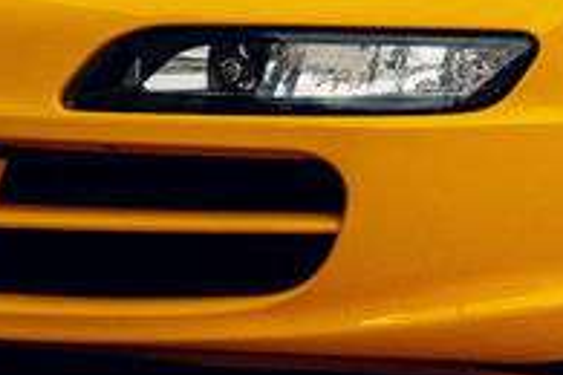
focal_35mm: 138
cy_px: -43
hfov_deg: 13.8
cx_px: 895
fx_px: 2158
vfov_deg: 9.8
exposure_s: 1/100
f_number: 3.5
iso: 100
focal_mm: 35
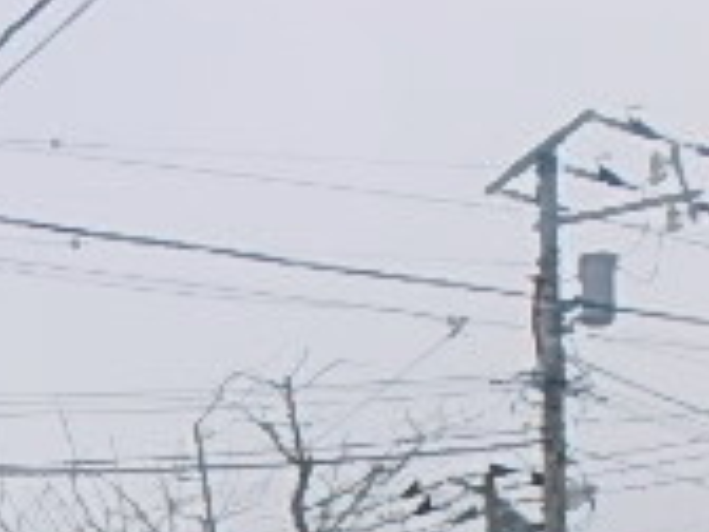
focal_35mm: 80
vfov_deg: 16.1
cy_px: 899
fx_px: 1639
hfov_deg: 22.8
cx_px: -93
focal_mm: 3.7
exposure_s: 1/400
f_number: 6
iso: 125
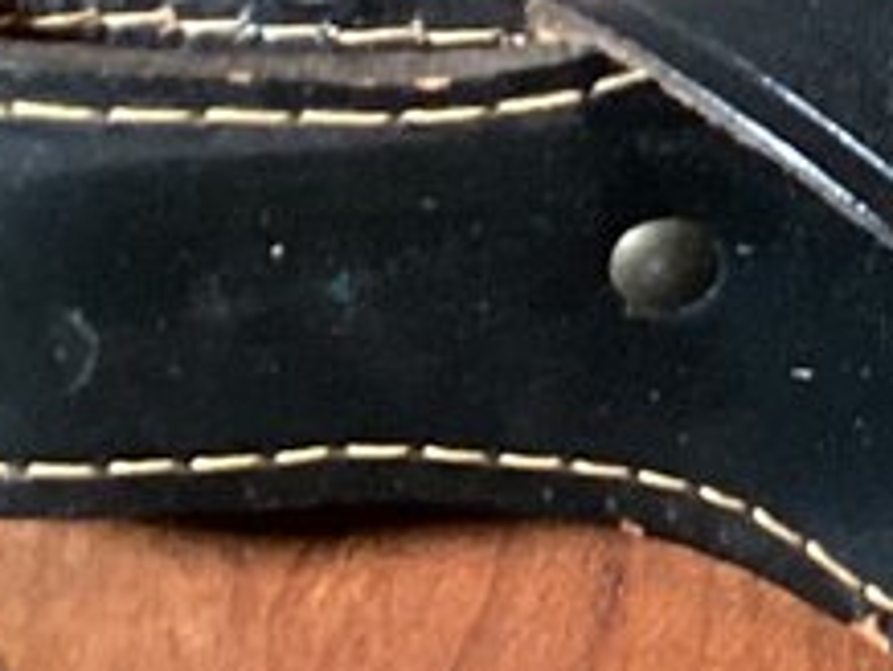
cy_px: -88
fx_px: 5553
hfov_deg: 8.5
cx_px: 1989
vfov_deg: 6.9
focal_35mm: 215
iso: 320
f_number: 2.4
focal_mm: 3.3
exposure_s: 1/50
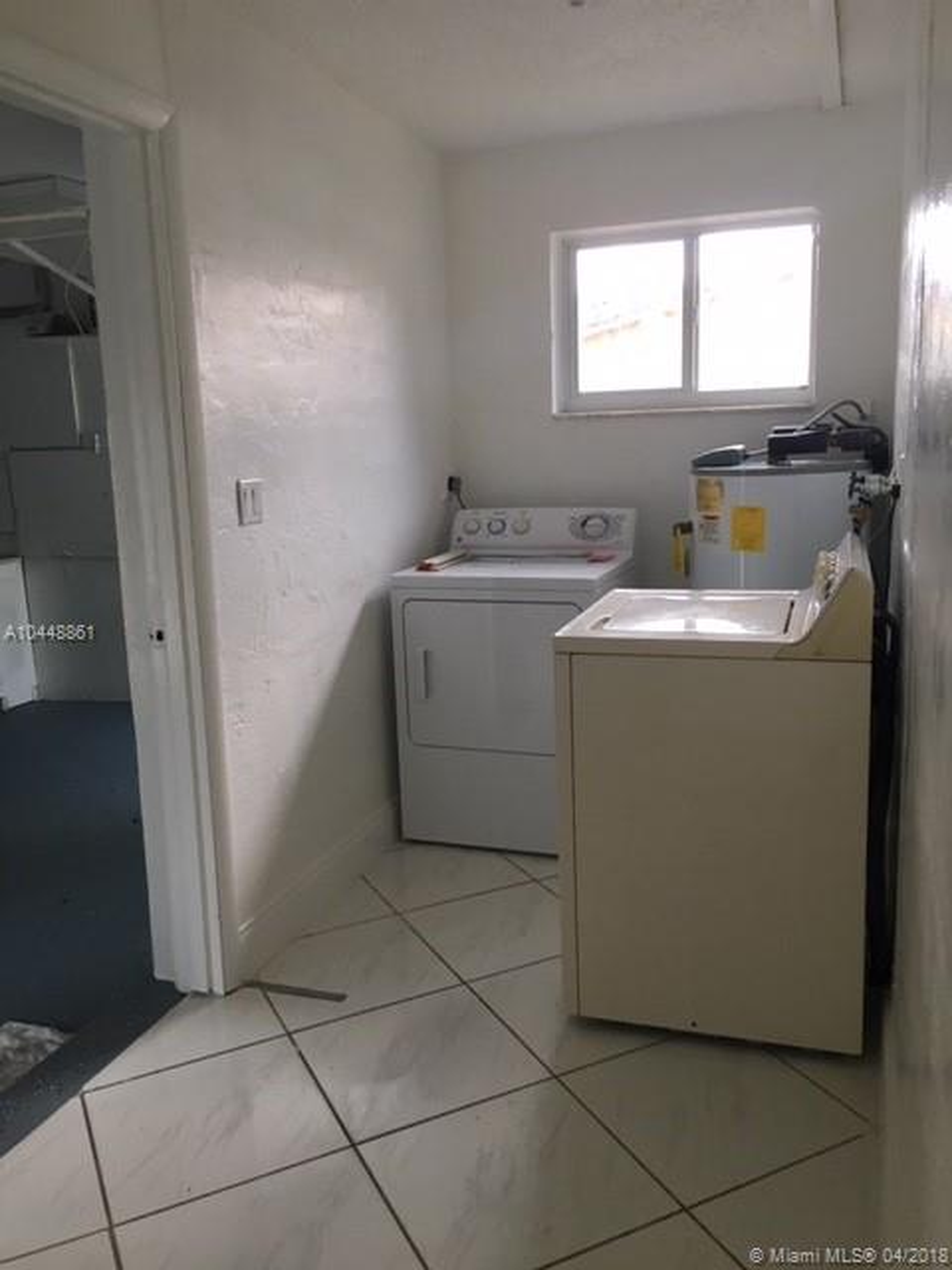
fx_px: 1063
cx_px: 476
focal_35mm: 29
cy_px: 635
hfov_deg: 48.2
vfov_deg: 61.7
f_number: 2.2
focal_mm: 4.15
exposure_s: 1/30
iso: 40
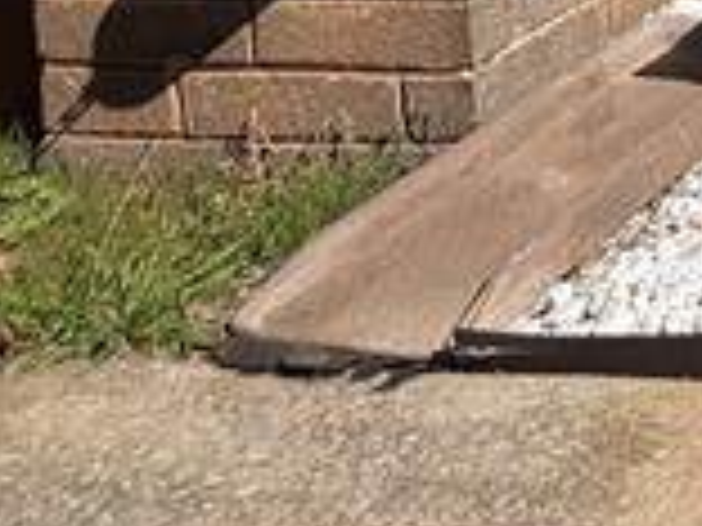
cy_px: -994
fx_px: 3204
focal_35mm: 158
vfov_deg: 8.2
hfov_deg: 9.5
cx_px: 2151
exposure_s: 1/5714
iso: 80
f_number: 1.78
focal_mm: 6.76
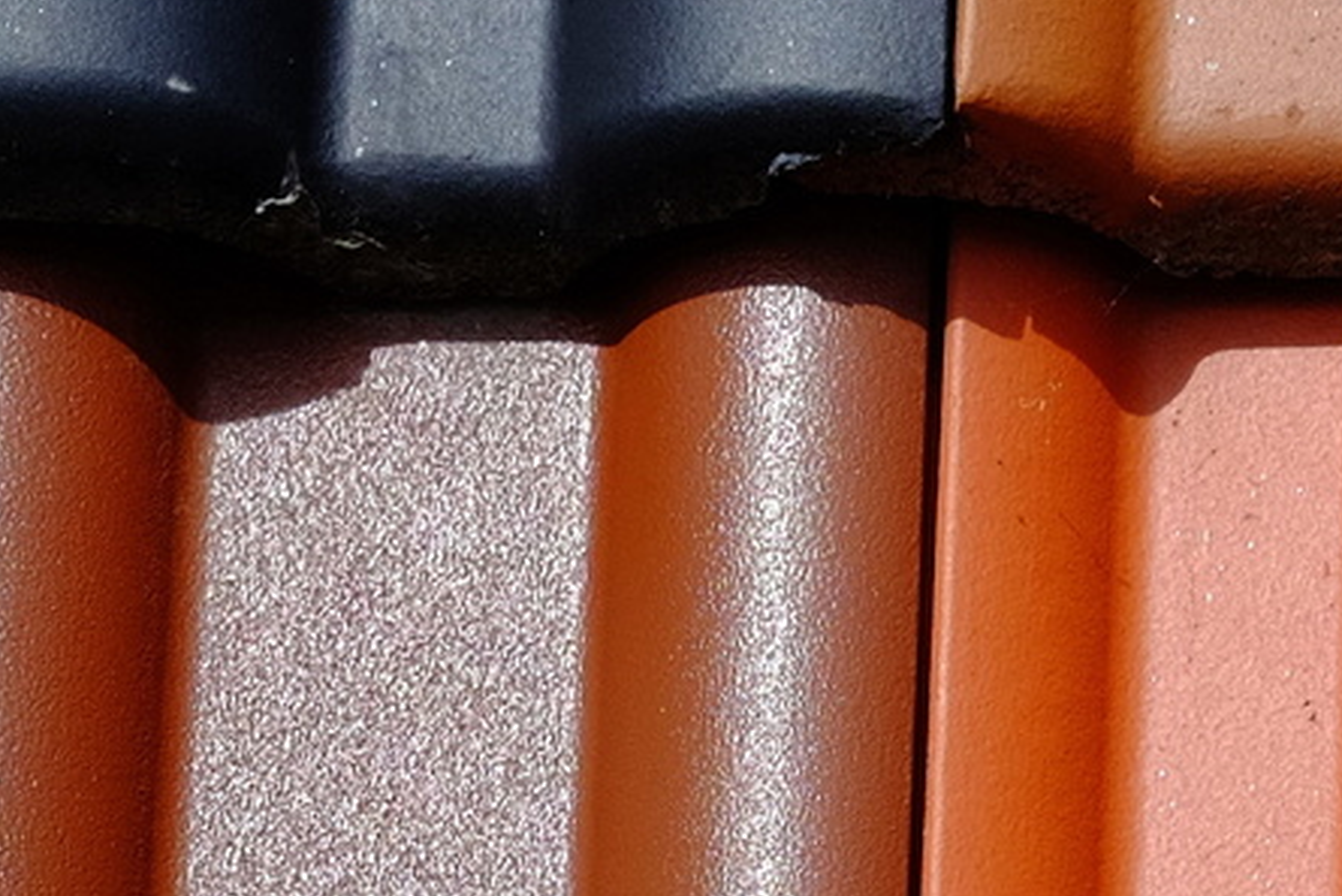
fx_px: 15064
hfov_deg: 5.0
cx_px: 2998
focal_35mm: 404
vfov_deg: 3.4
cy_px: 929
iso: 400
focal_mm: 60
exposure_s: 1/2200
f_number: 5.6
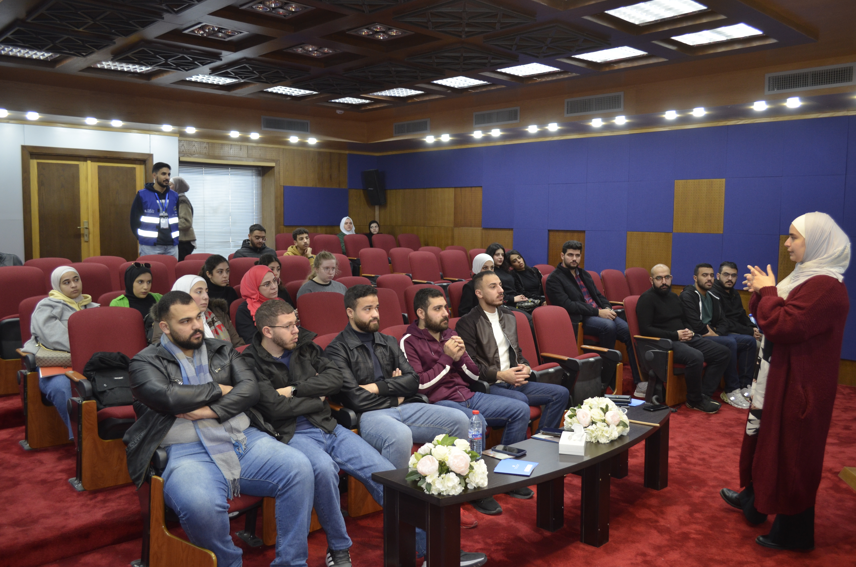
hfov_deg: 62.0
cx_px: 428
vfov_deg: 43.4
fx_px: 712
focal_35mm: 30
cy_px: 284
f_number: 3.8
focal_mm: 20
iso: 450
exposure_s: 1/60
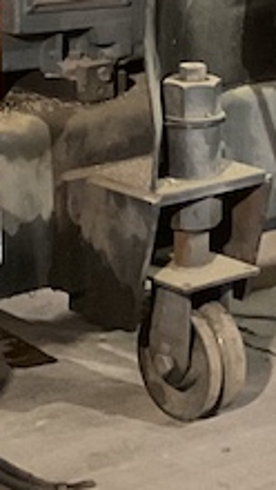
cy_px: -76
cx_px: 254
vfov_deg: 14.2
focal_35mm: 147
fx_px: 1910
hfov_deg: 8.2
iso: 250
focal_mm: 3
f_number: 1.8
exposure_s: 1/30
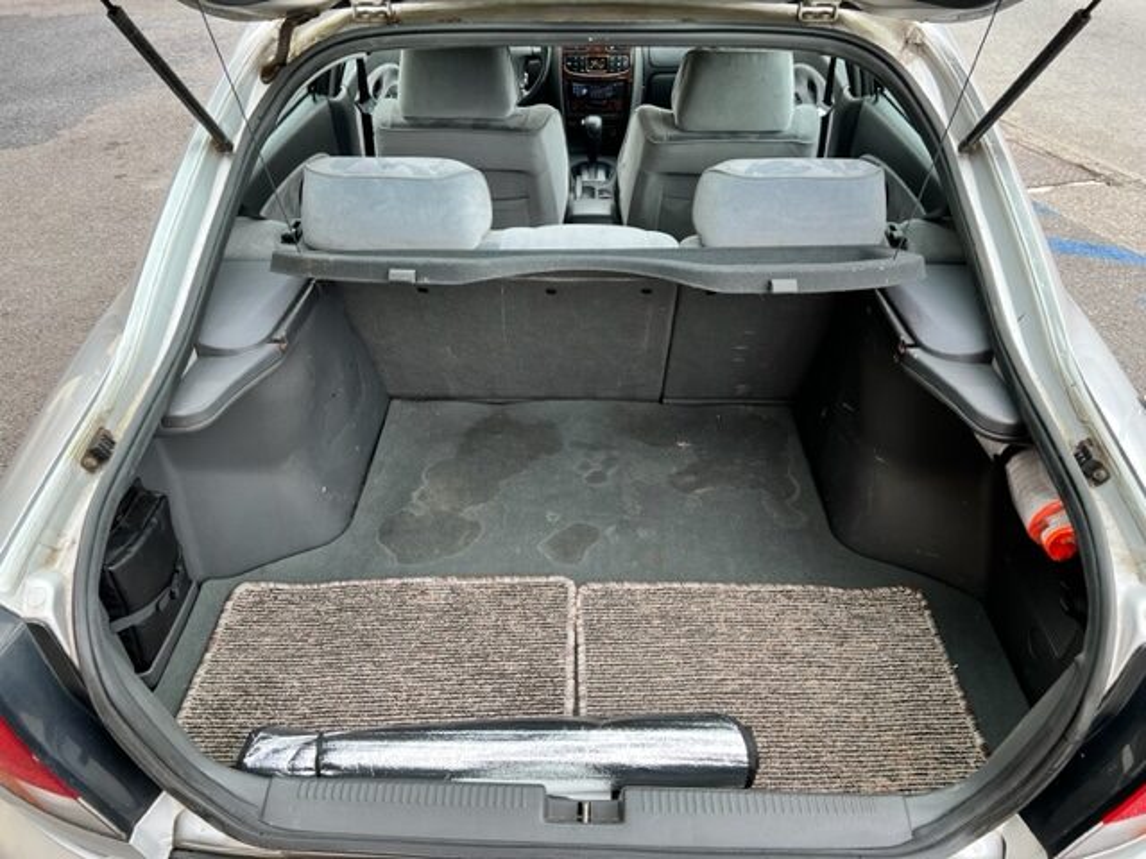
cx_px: 573
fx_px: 861
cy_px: 430
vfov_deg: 53.1
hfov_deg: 67.3
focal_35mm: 26
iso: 50
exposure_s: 1/121
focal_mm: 5.7
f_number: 1.5
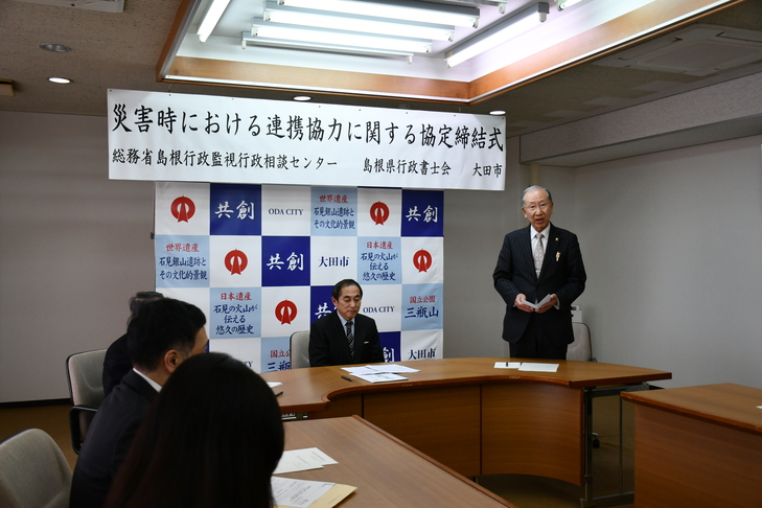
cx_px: 381
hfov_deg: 55.8
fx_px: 720
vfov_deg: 38.9
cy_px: 254
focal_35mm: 34
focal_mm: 23
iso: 720
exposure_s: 1/250
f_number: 3.8
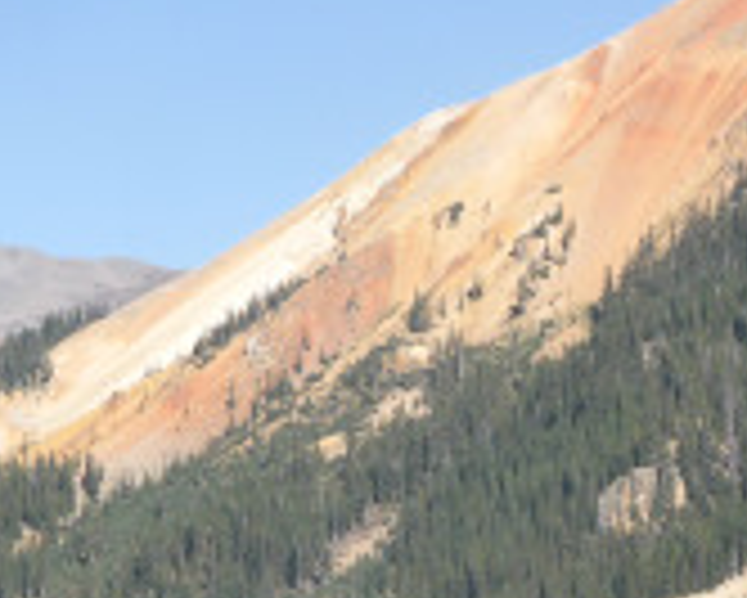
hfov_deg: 10.1
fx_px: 4225
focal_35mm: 191
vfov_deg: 8.1
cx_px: 572
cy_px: 641
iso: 100
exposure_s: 1/500
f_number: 4.8
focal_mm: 11
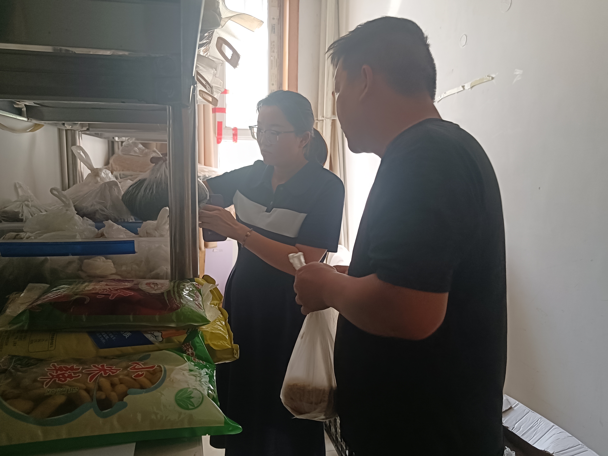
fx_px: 474
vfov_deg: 51.4
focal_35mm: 27
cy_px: 228
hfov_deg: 65.3
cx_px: 304
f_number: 1.9
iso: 706
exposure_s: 1/50
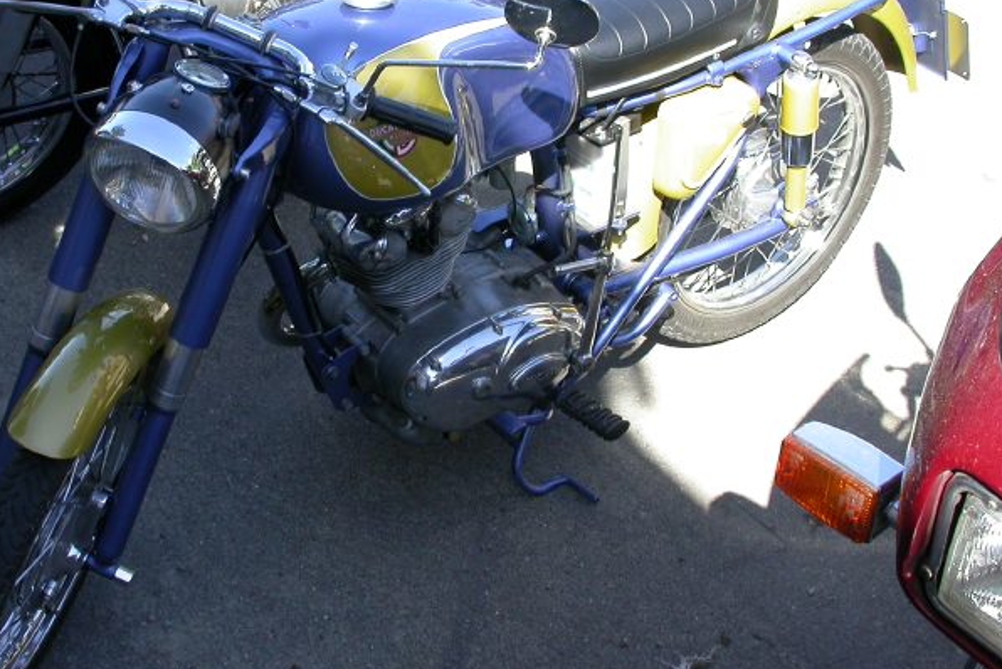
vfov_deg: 22.6
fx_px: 1671
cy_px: 252
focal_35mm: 60
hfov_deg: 33.3
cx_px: 388
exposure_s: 1/131
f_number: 4.9
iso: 100
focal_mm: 8.9
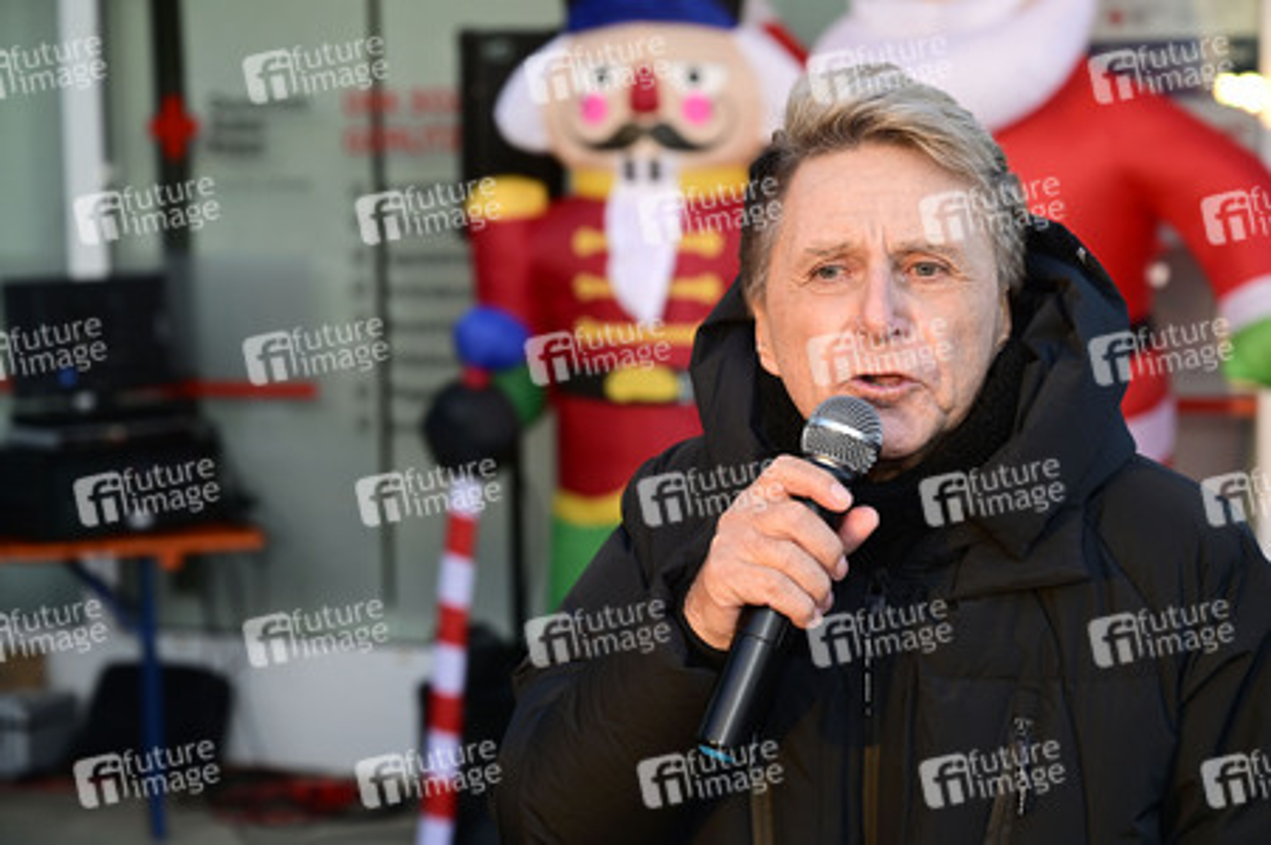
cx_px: 636
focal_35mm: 70
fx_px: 2470
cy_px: 422
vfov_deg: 19.4
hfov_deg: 28.9
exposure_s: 1/200
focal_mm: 70
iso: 500
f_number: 4.5
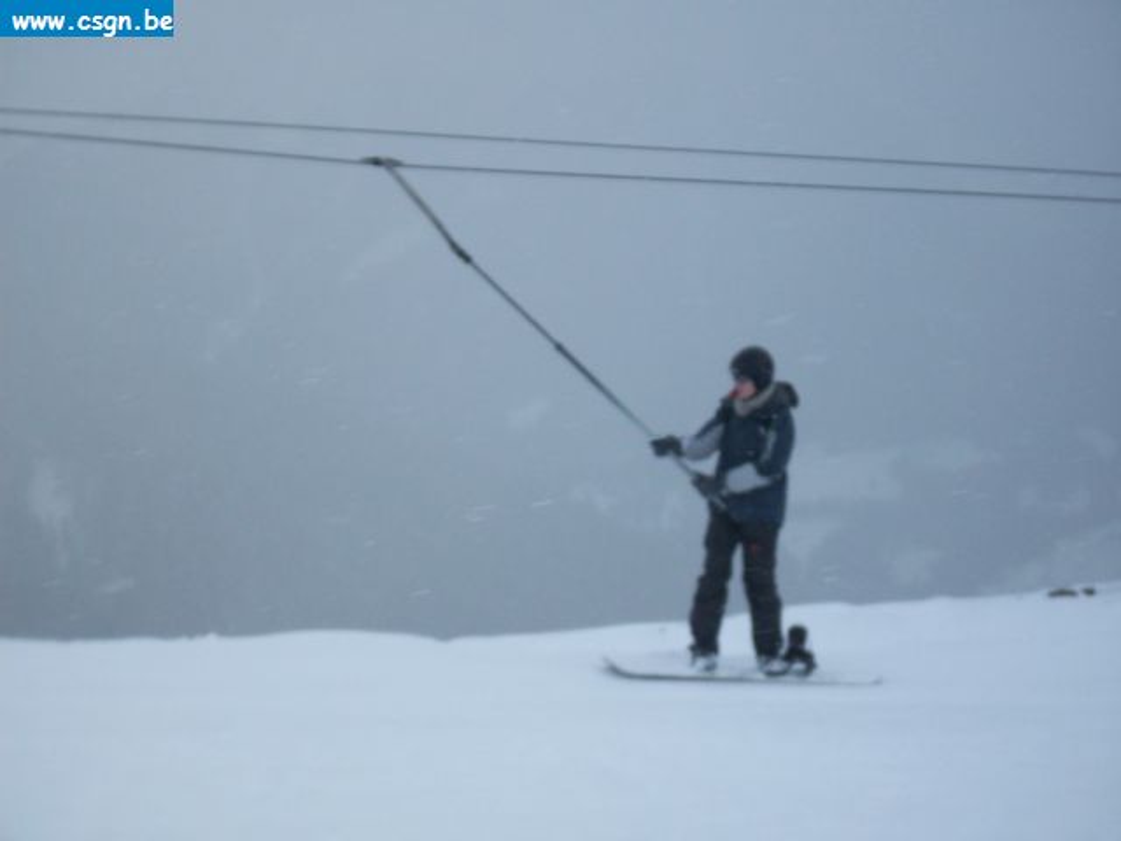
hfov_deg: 17.7
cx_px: 560
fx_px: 3595
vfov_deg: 13.3
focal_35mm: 111
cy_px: 420
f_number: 5.2
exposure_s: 1/586
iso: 80
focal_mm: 18.6
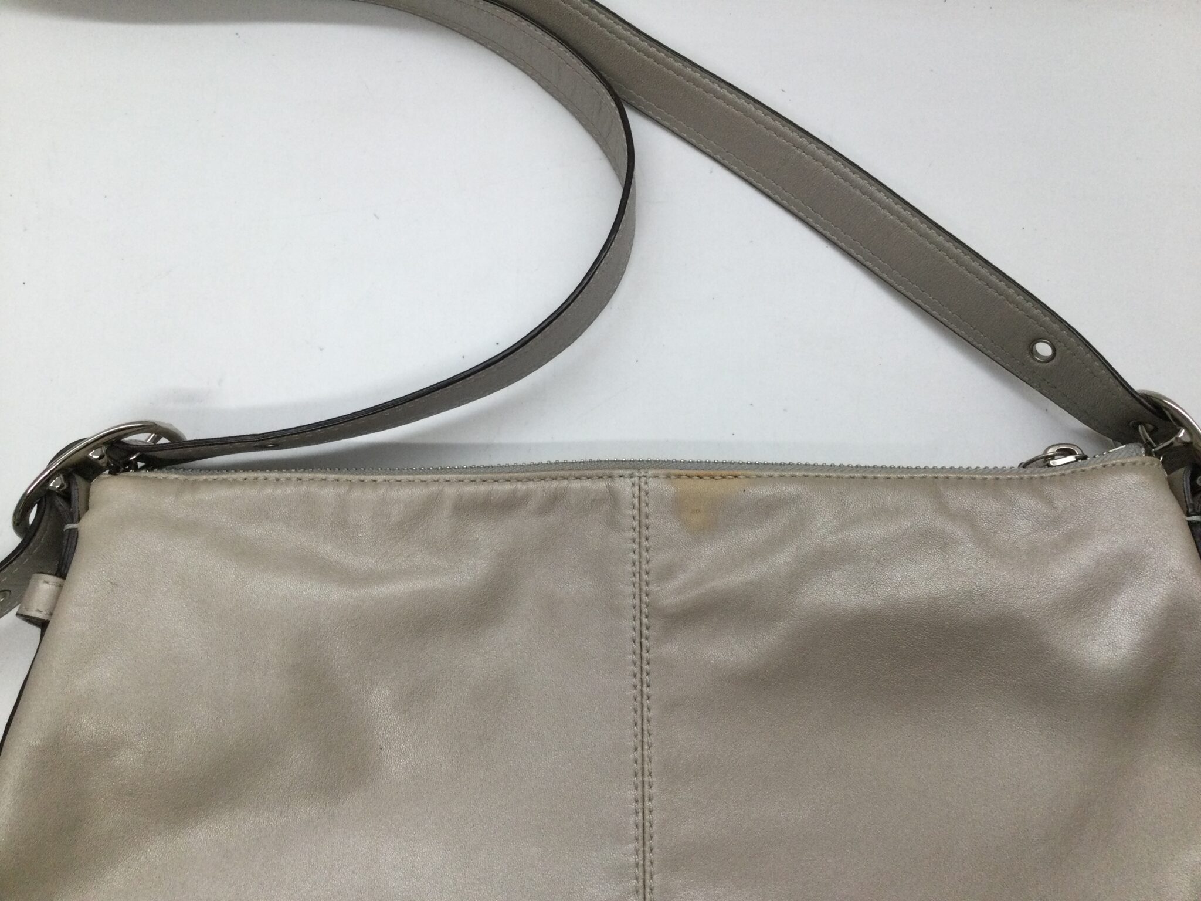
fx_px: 1076
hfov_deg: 58.4
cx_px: 600
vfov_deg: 45.4
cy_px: 450
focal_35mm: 31
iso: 32
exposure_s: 1/30
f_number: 2.4
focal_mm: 3.3
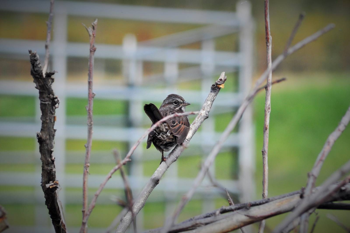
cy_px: 116
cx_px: 175
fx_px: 3496
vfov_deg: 3.8
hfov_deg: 5.7
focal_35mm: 360
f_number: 10
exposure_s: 1/250
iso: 220
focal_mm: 240
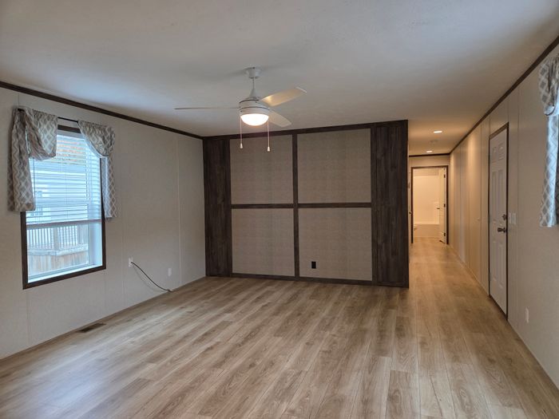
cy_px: 210
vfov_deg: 58.9
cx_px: 280
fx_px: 371
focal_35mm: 23
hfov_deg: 73.9
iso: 100
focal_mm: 5.4
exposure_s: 1/120
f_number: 1.8
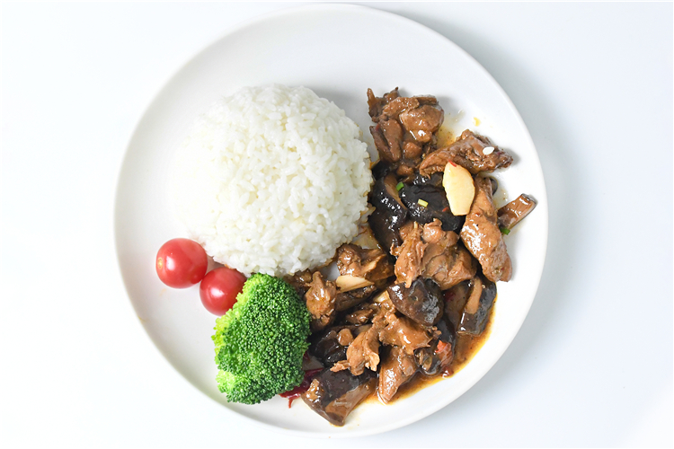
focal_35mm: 92
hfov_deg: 22.1
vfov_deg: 14.9
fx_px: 1722
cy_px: 224
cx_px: 337
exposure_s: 1/160
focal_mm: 46
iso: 2500
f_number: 5.6
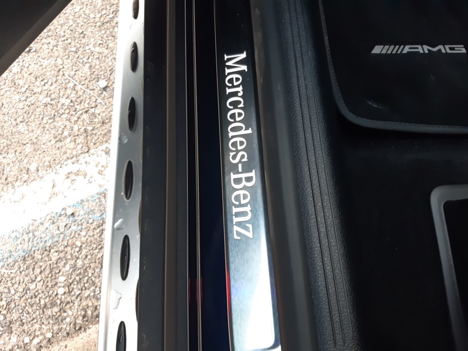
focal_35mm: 26
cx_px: 234
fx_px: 352
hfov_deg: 67.3
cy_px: 176
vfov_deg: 53.1
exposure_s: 1/60
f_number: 1.7
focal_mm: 3.92
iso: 125
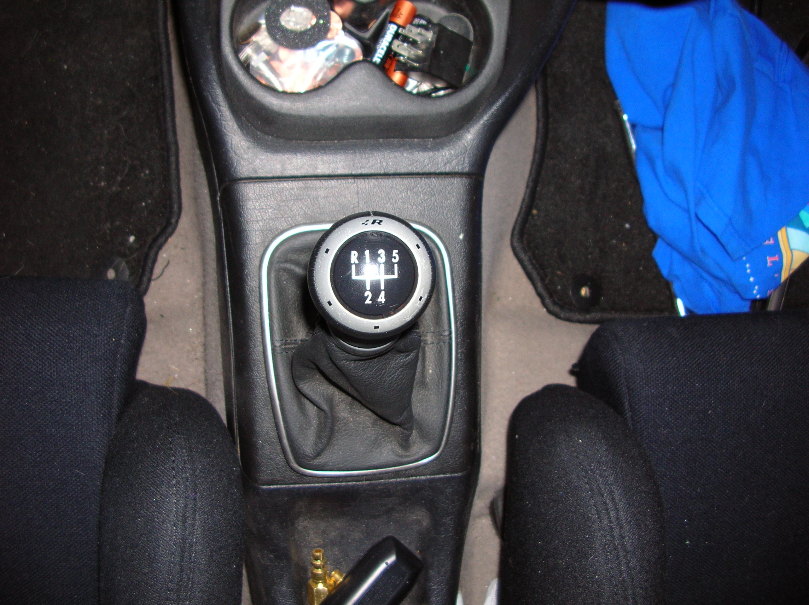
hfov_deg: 52.7
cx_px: 404
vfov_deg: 40.6
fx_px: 817
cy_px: 302
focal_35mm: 35
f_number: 2.8
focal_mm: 5.8
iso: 50
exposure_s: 1/60.1
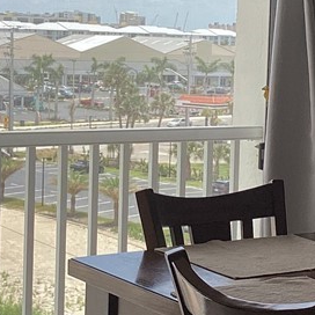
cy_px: 101
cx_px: 190
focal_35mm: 103
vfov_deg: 16.8
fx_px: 1060
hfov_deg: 16.9
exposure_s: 1/295
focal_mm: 3.3
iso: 25
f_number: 2.4
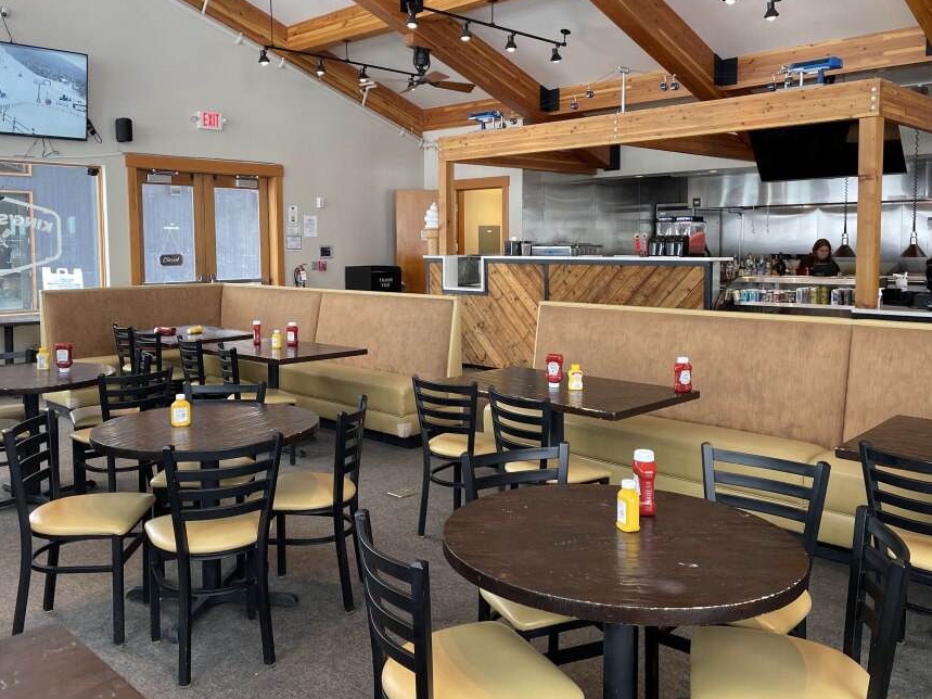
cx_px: 449
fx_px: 835
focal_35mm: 31
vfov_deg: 45.3
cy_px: 307
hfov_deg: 58.3
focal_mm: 4.2
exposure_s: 1/120
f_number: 1.6
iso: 80
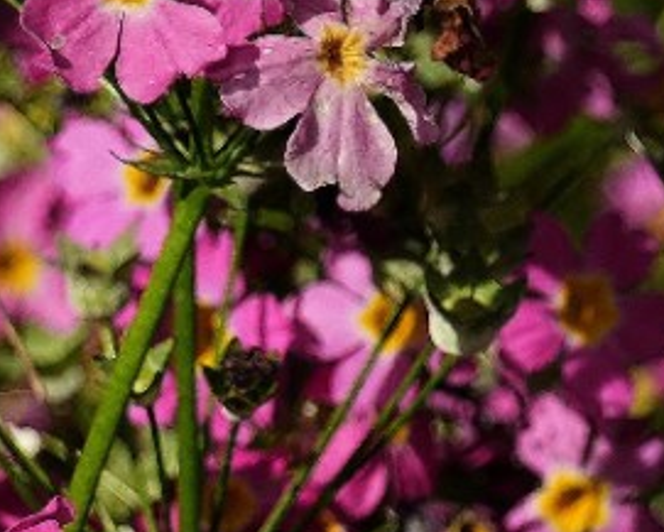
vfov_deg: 1.6
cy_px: 374
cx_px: 1629
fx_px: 19030
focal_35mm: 968
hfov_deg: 2.0
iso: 100
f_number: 5.6
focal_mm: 200
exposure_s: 1/400
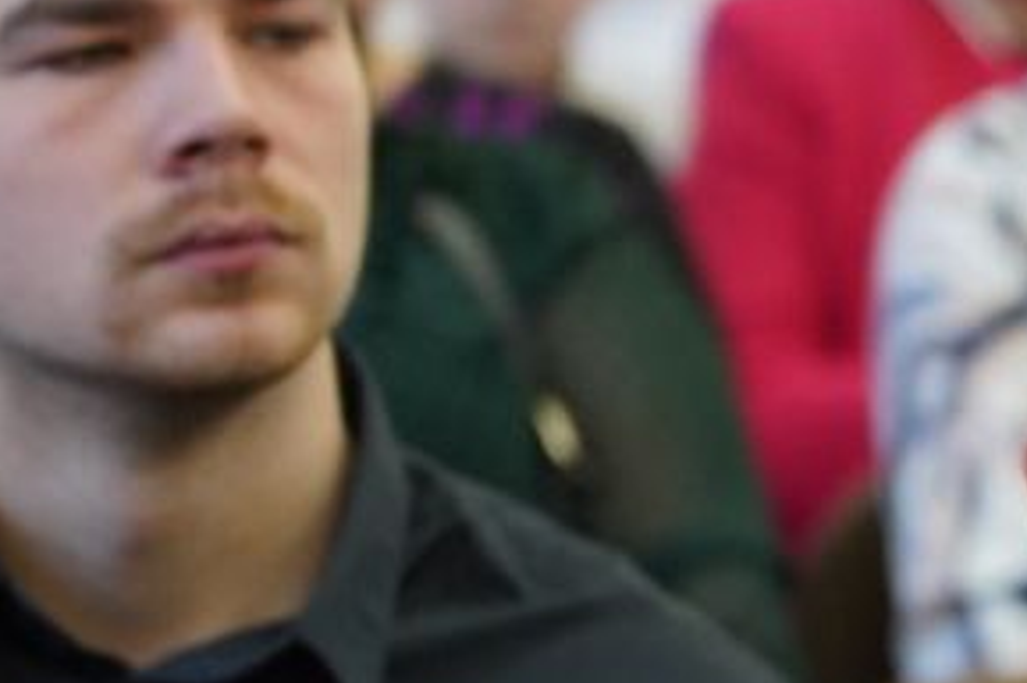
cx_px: 1880
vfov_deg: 2.9
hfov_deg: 4.3
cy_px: 788
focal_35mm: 473
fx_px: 13478
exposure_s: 1/125
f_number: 4
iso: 1600
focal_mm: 105
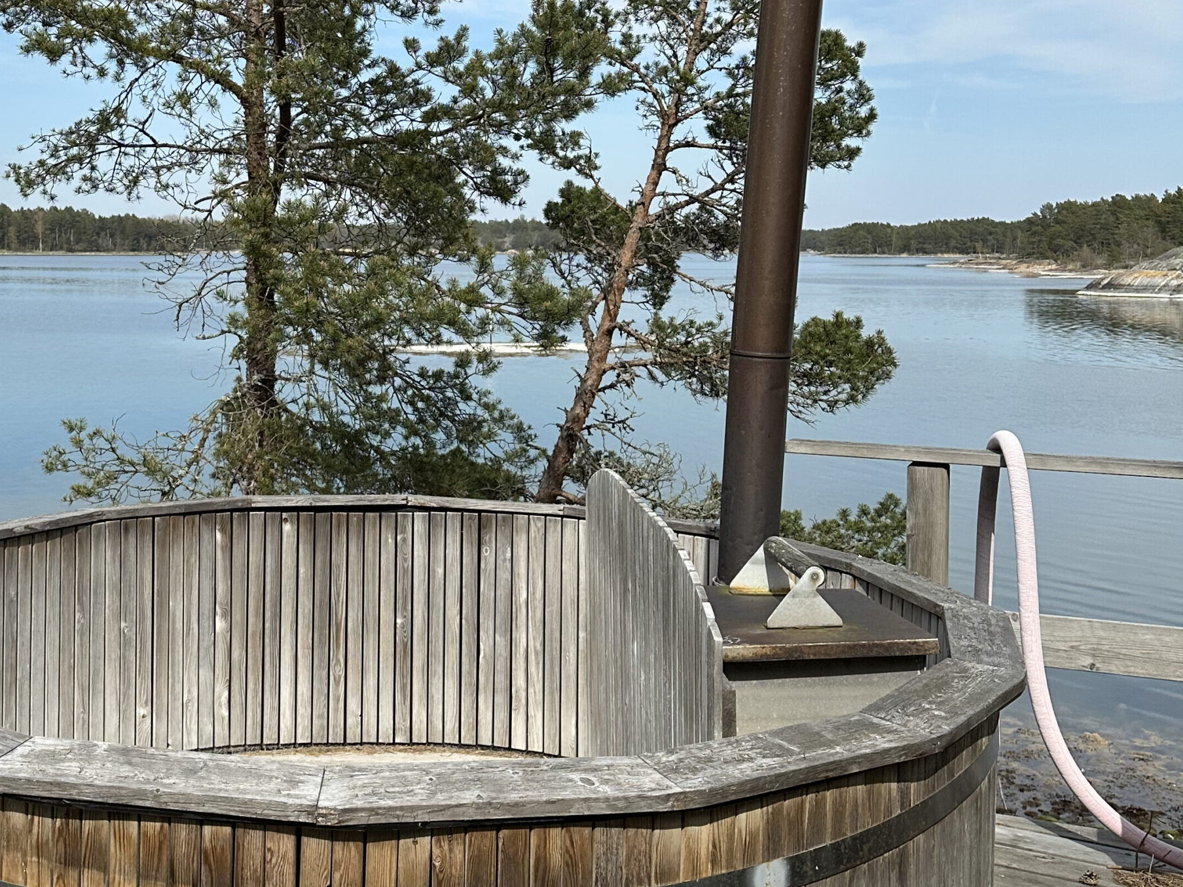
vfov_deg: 41.5
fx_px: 1162
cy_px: 331
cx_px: 353
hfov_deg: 52.4
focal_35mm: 34
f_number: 1.78
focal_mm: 6.86
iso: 80
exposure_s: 1/5525
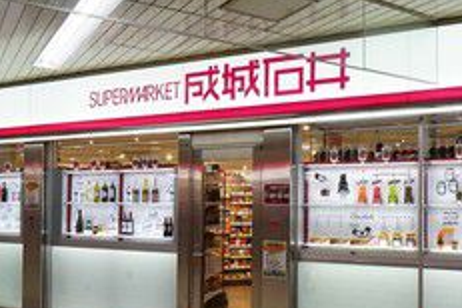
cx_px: 278
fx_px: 500
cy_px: 194
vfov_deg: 34.0
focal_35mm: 39
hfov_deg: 49.2
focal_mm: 10
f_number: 11
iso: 1250
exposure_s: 1/60
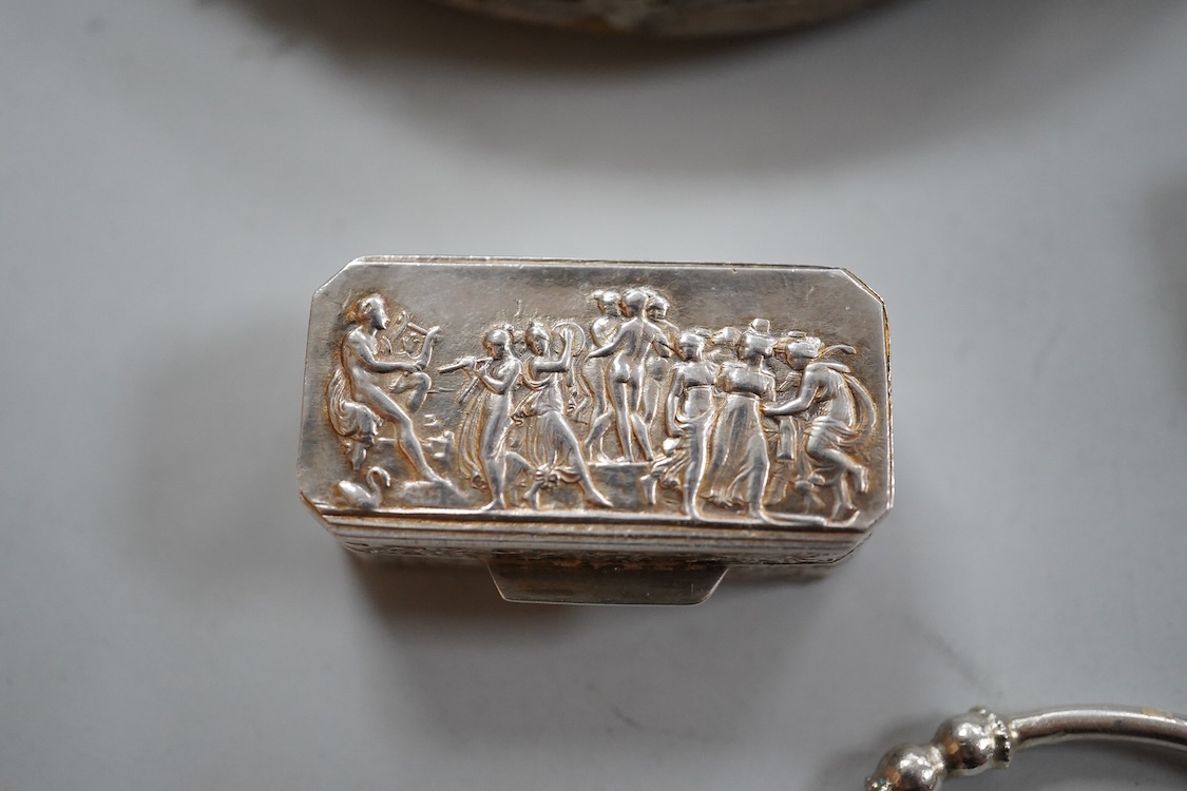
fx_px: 1484
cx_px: 594
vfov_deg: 29.9
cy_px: 396
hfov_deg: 43.6
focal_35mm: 45
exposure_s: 1/400
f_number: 4
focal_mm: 30
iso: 2500
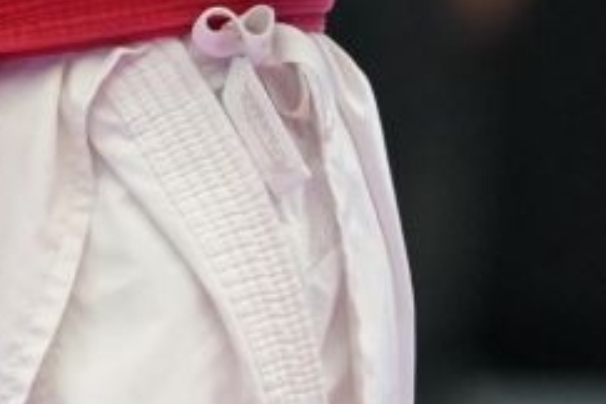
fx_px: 24962
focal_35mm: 1483
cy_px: -544
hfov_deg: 1.4
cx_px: -526
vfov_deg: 0.9
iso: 2000
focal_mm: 200
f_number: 2.8
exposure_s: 1/500
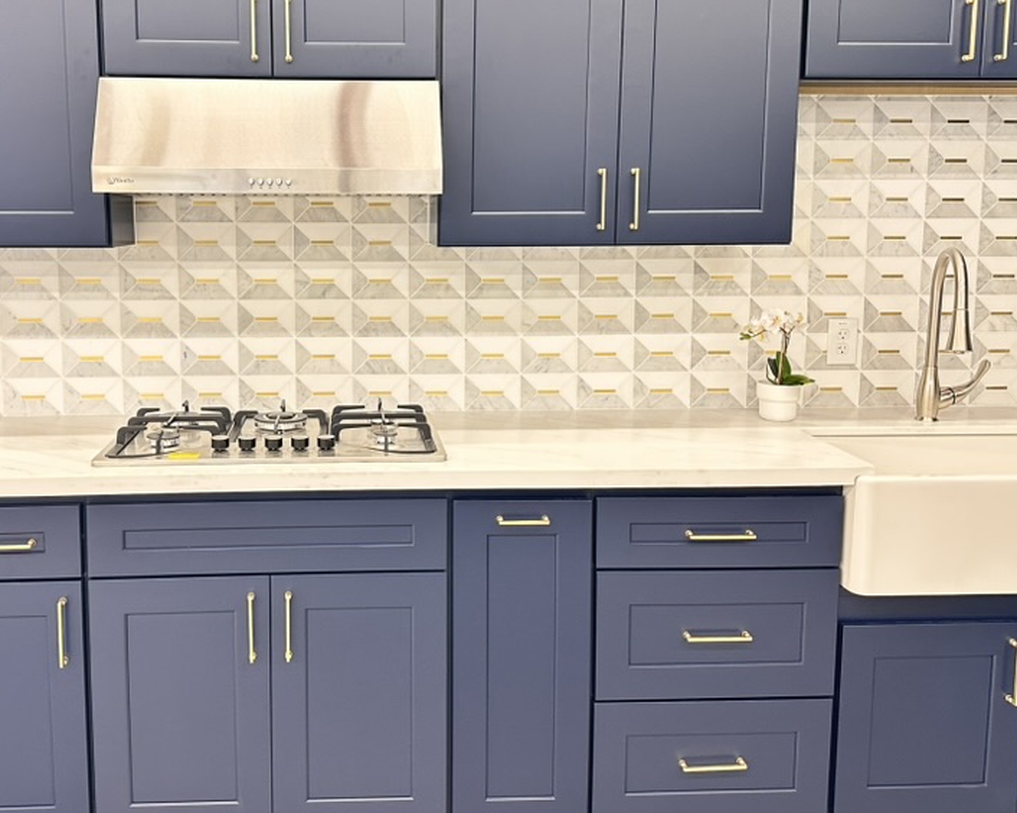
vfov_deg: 43.2
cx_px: 389
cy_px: 339
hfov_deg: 52.4
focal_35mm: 34
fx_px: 1023
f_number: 1.78
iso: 250
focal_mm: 6.86
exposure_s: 1/60
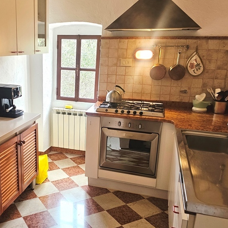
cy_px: 117
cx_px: 69
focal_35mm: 37
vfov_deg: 44.9
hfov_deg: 44.0
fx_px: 276
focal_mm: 6.3
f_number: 1.7
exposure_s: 1/180
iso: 250
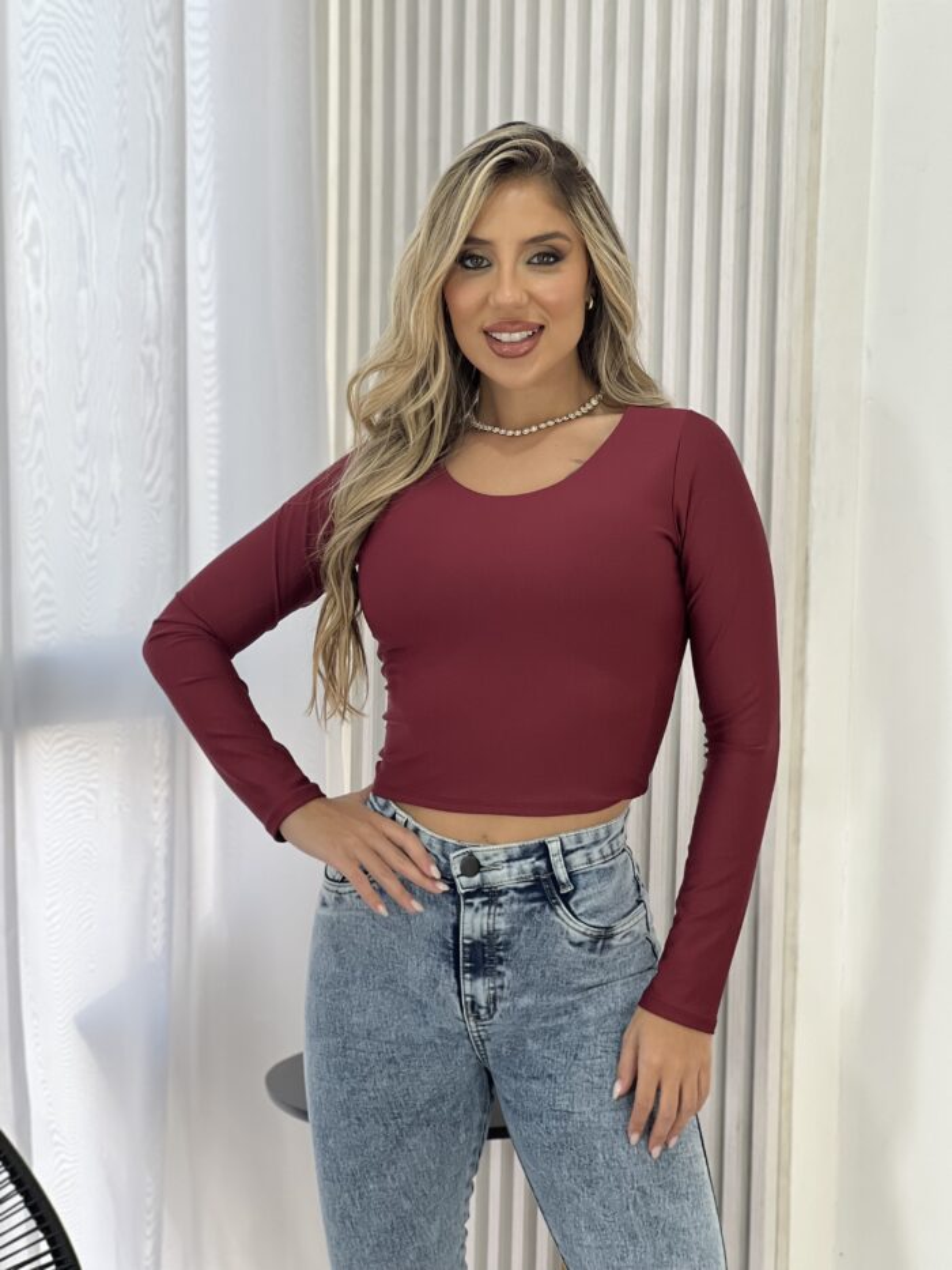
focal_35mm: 77
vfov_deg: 25.3
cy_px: 635
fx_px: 2823
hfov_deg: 19.1
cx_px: 476
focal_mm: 9
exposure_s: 1/120
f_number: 2.8
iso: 100
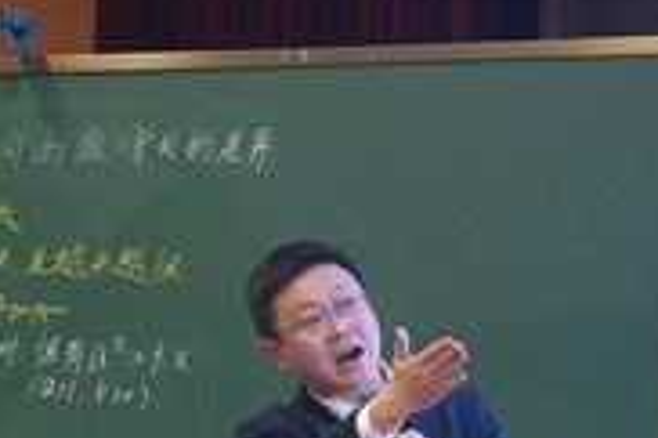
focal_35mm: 308
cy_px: 708
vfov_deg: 4.4
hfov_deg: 6.7
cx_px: -69
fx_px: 5624
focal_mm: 70
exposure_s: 1/160
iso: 1600
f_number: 4
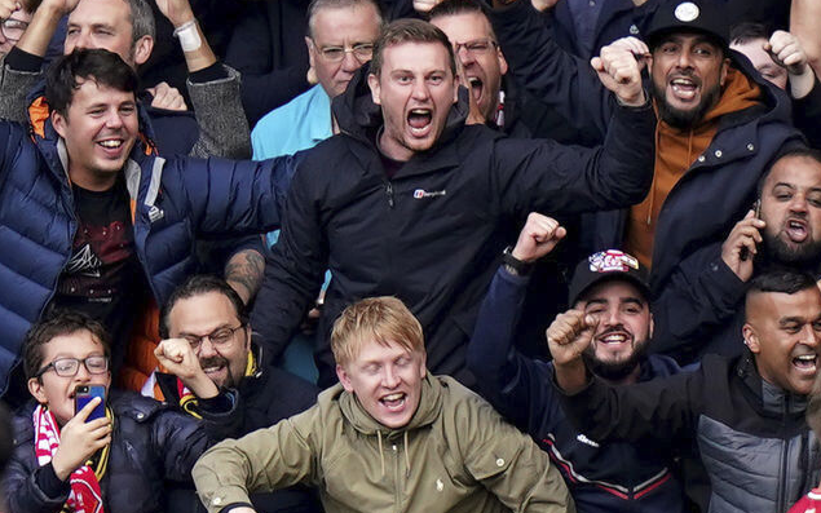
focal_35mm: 2247
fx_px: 50281
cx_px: 1186
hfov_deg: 0.9
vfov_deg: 0.6
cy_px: -91
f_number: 2.8
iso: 640
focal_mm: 400
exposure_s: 1/2000
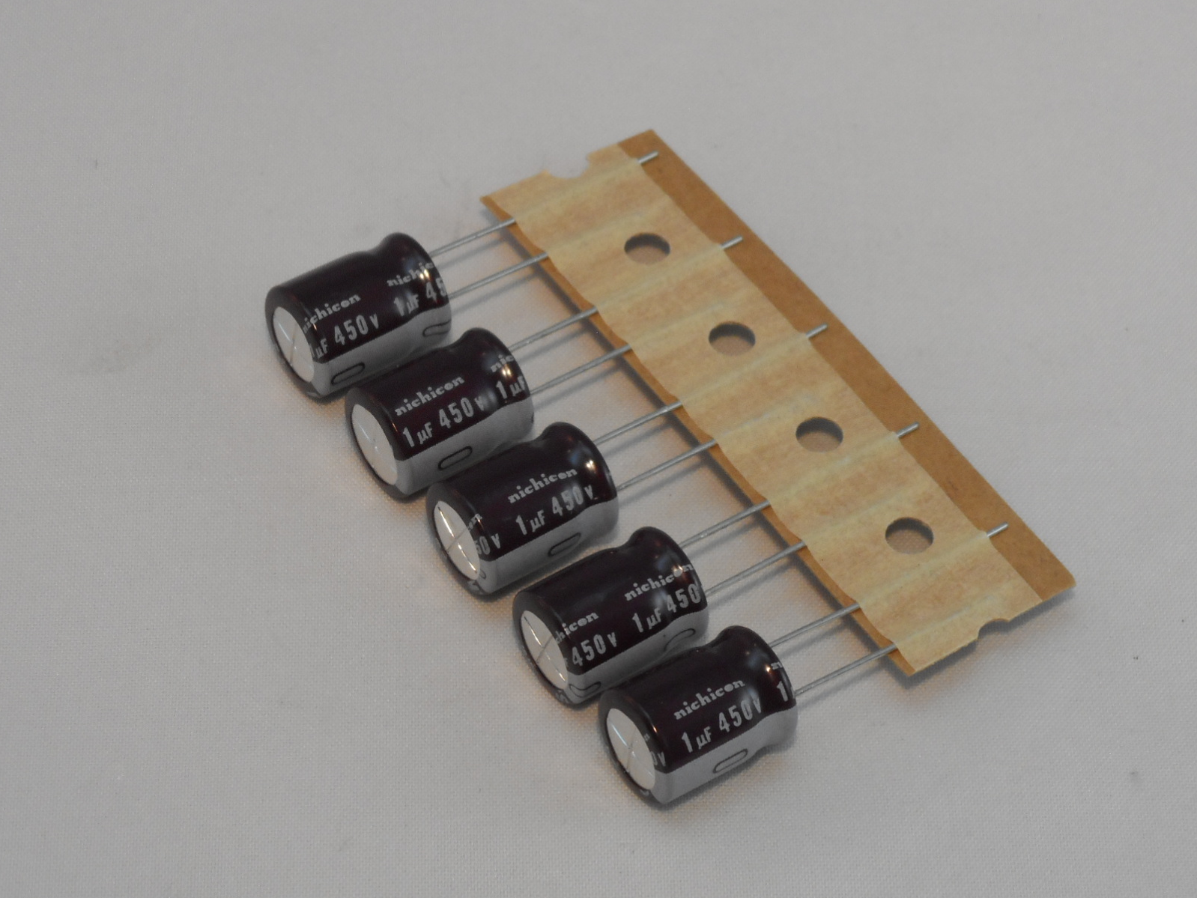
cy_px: 427
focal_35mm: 145
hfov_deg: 13.6
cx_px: 712
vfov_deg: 10.2
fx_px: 5015
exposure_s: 1/60
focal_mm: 18.2
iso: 200
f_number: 5.8
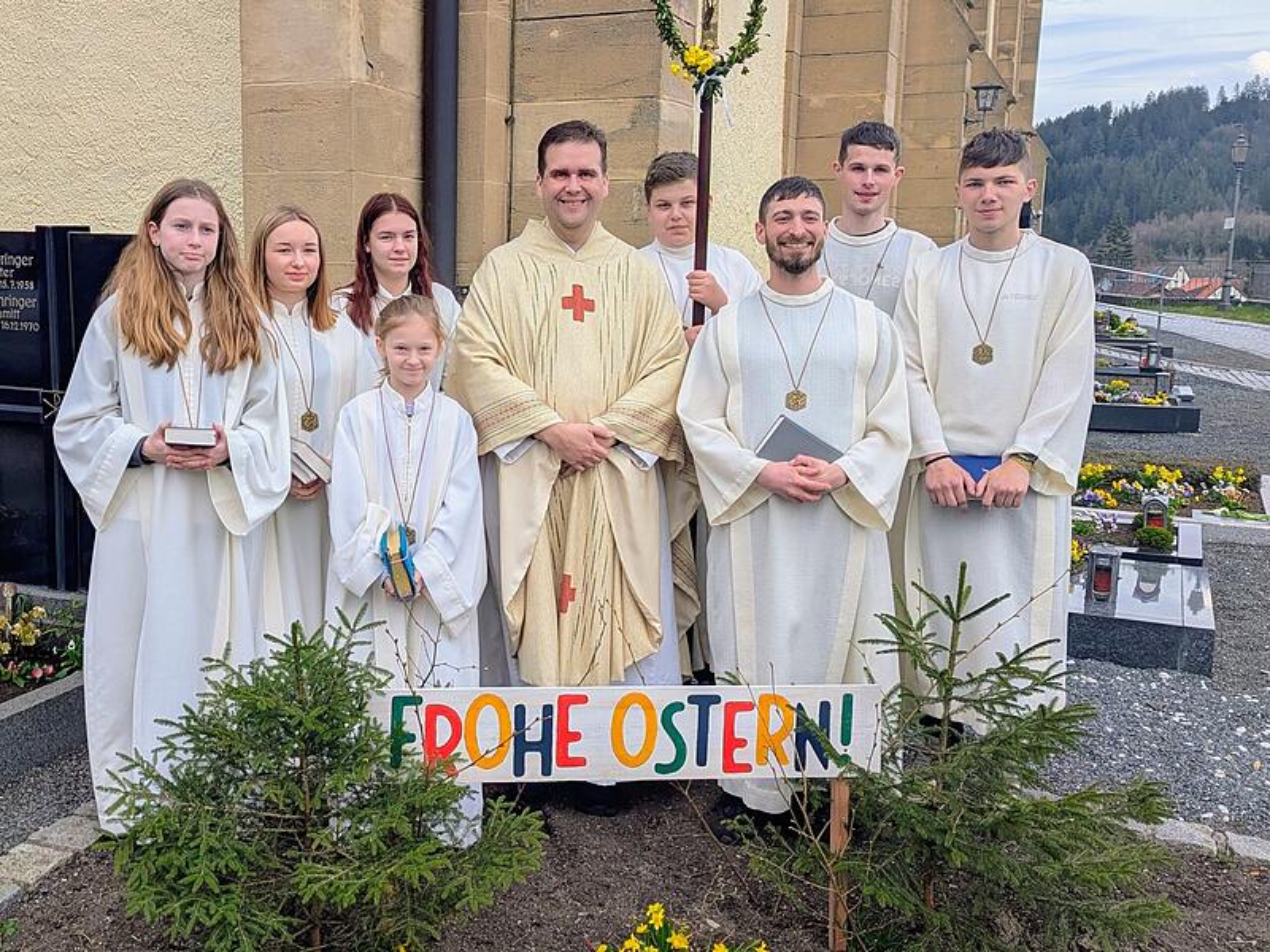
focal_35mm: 24
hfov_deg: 71.6
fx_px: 881
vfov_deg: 56.8
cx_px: 635
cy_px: 476
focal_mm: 6.81
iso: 27
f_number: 1.85
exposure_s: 1/365
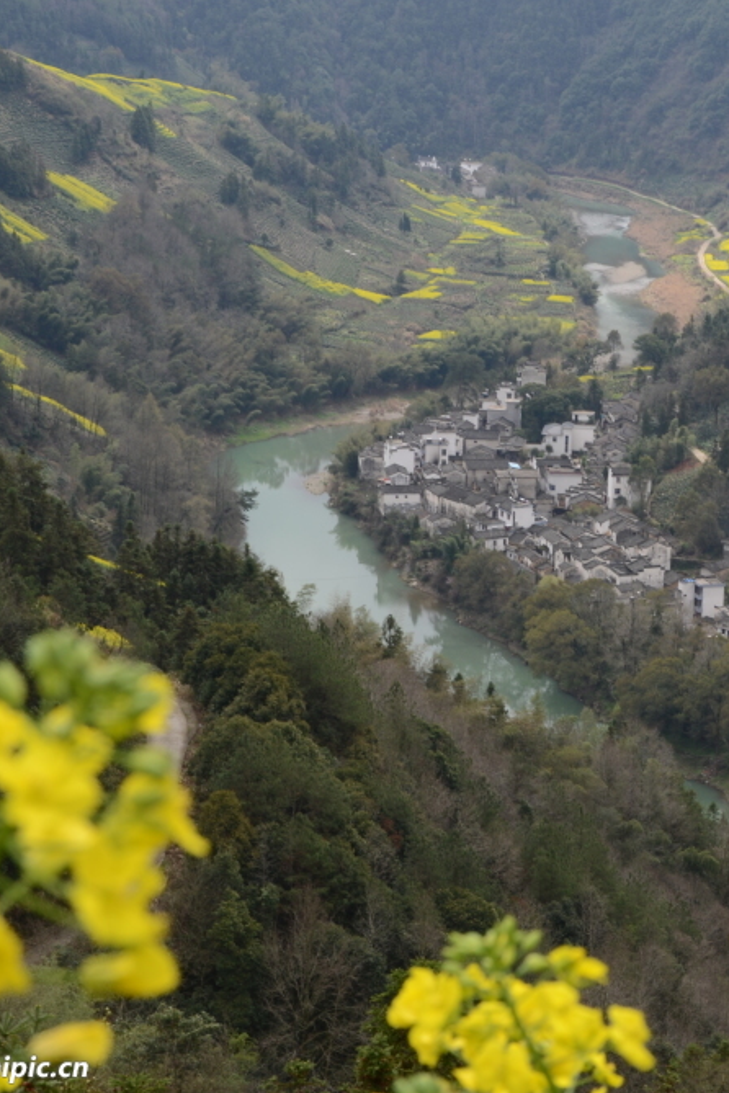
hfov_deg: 15.6
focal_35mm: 87
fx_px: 2642
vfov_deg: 23.4
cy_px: 542
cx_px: 580
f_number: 11
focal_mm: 38
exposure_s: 1/125
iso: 125
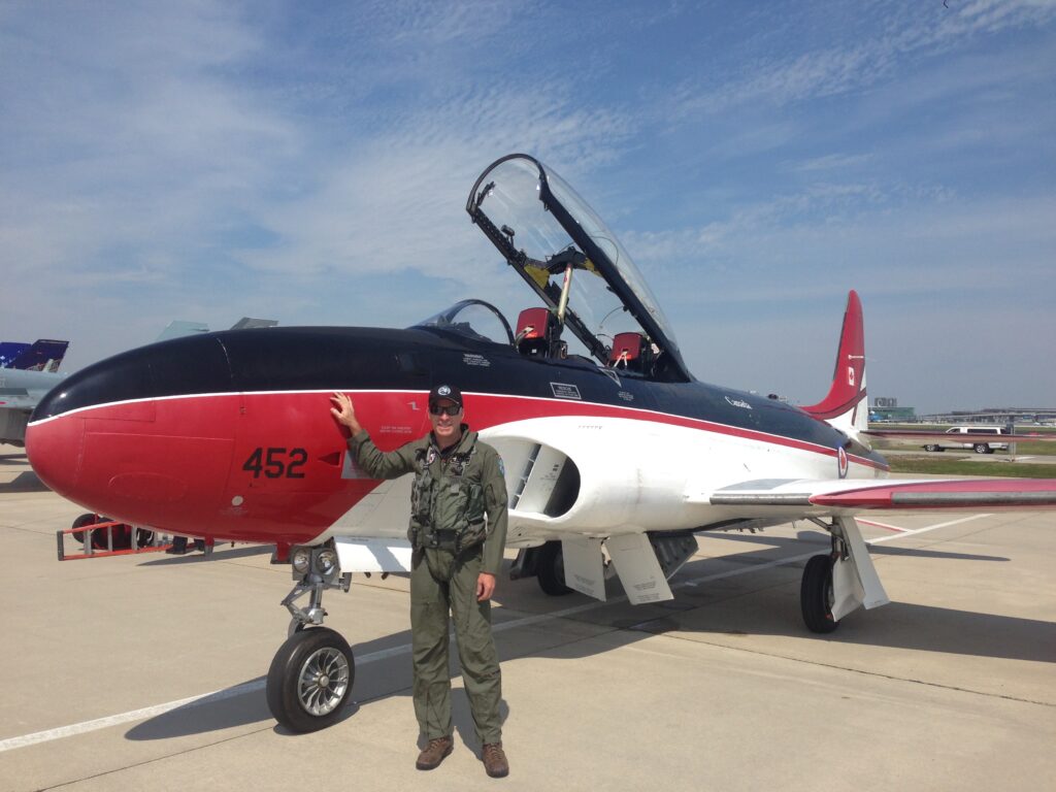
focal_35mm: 33
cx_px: 528
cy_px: 396
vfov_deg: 42.9
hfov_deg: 55.4
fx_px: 1007
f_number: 2.4
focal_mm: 4.12
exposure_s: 1/2262
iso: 50
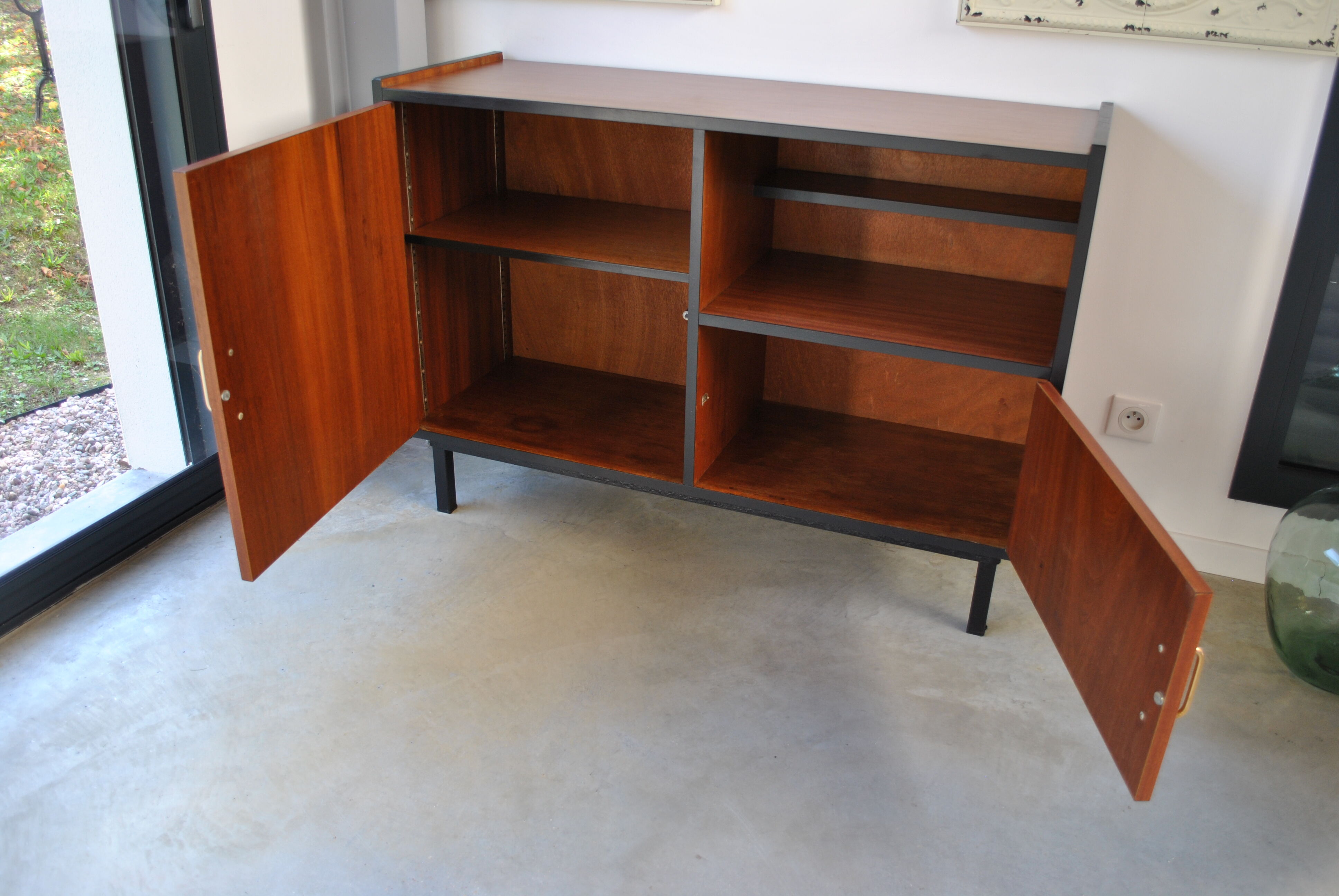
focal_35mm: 30
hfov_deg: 61.9
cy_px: 448
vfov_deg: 43.7
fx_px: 1117
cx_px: 670
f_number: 3.8
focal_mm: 20
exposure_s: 1/60
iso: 200
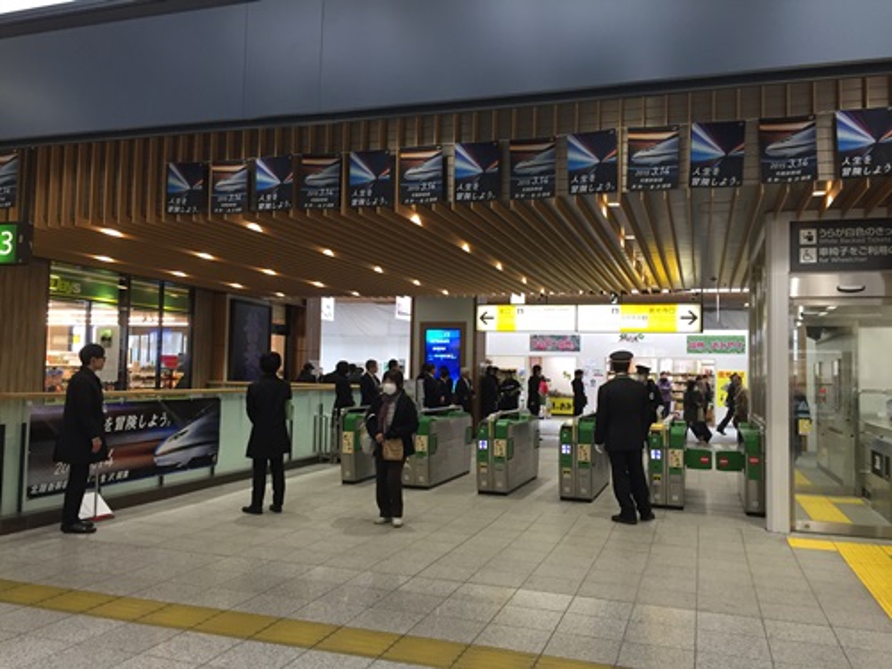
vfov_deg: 48.2
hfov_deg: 61.7
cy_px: 334
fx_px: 747
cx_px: 446
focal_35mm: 29
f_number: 2.2
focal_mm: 4.15
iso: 40
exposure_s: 1/30
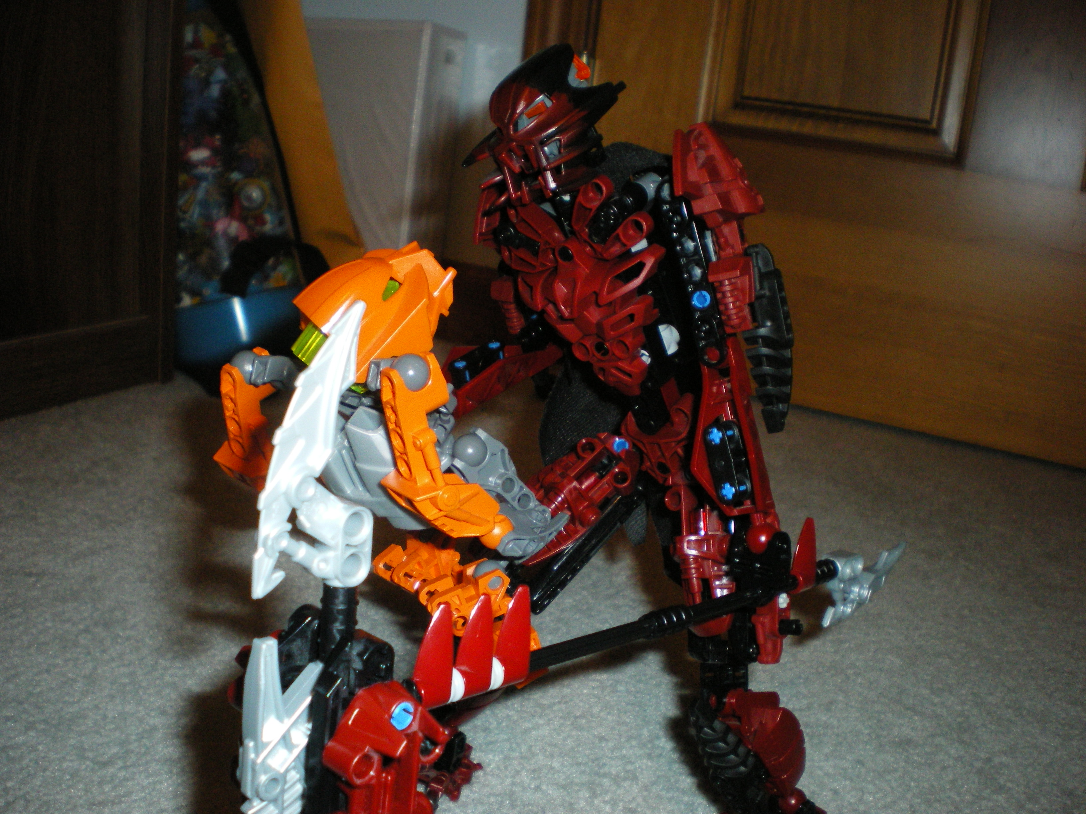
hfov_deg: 51.4
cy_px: 407
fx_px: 1129
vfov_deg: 39.7
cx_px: 543
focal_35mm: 36
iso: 320
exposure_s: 1/50
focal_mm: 6.3
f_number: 3.1
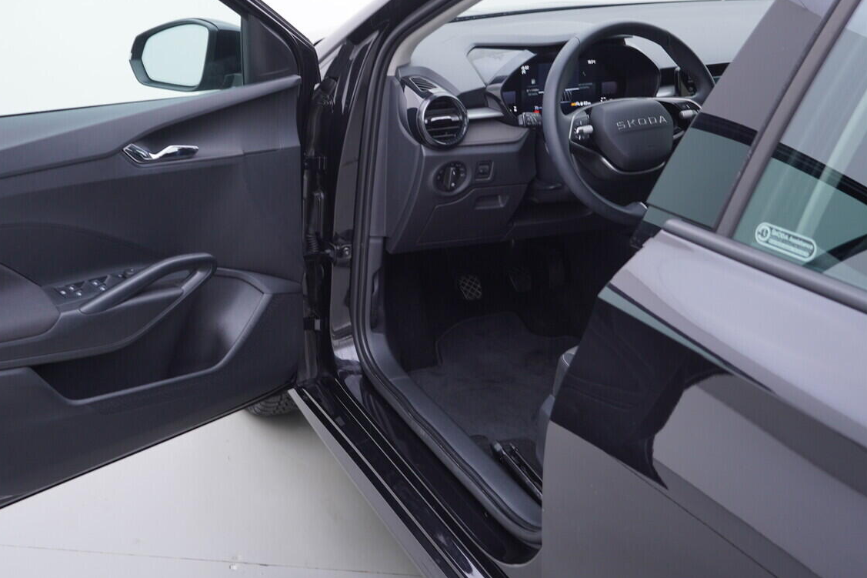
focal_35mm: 46
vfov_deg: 29.1
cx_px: 334
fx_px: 1108
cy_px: 224
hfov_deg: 42.5
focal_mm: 24
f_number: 3.2
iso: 125
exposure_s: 1/50
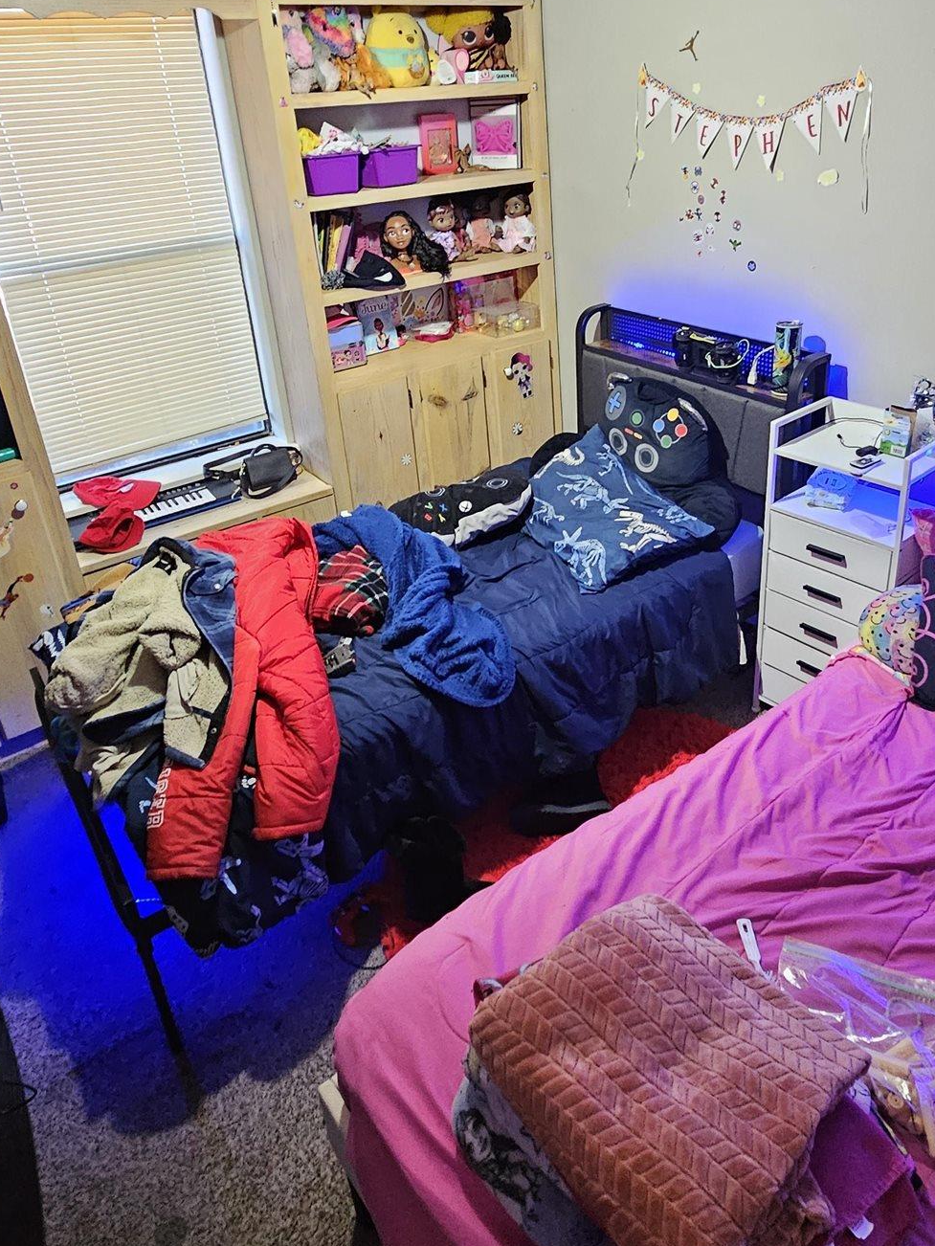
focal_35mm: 23
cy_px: 460
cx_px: 538
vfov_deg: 72.6
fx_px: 828
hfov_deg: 58.6
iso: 800
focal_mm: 2.2
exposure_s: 1/24
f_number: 2.2
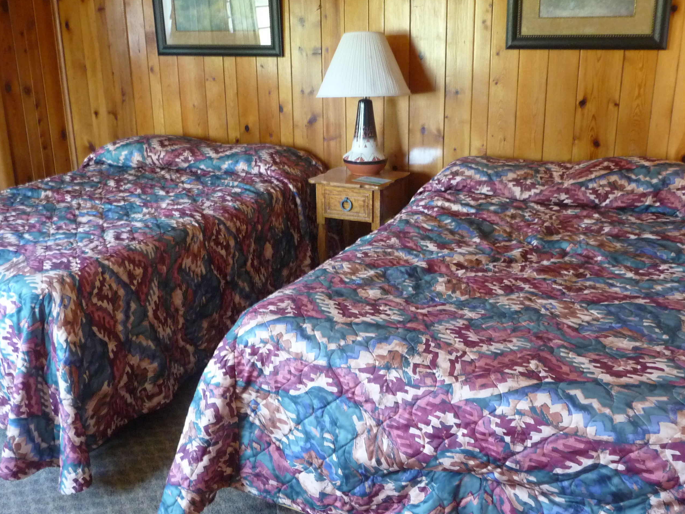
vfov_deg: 41.8
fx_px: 673
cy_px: 235
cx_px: 341
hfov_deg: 54.0
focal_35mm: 34
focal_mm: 4.7
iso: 400
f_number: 3.3
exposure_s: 1/10
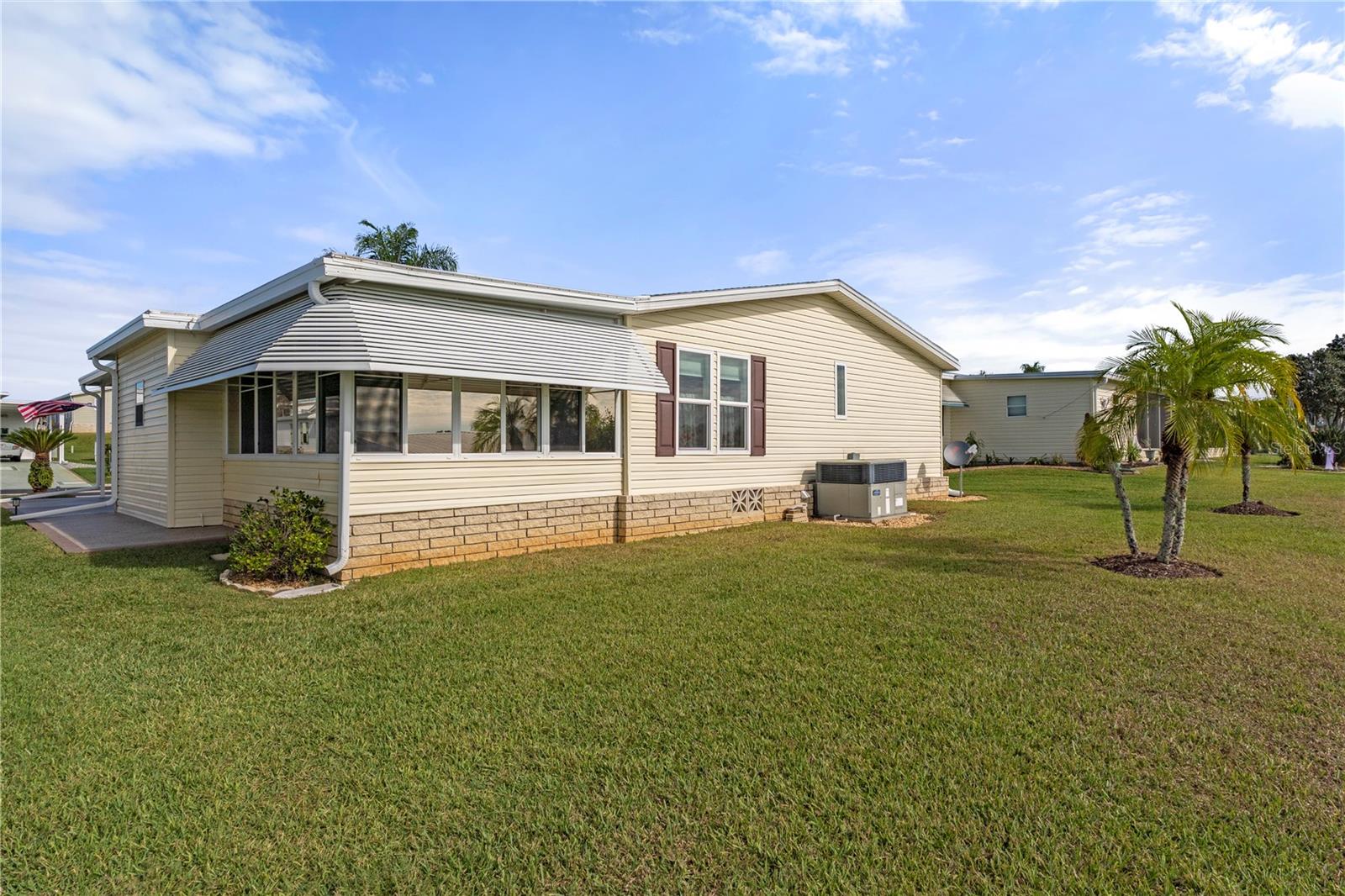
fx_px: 728
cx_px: 672
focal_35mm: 20
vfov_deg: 63.2
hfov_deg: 85.4
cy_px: 448
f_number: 9
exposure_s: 1/1250
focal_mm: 13
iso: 250
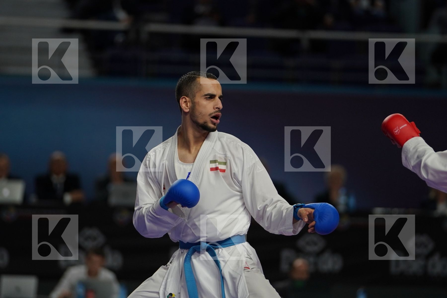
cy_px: 149
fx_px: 3278
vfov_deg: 5.2
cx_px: 224
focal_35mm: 264
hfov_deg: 7.8
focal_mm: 176
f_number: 2.8
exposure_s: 1/1000
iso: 800
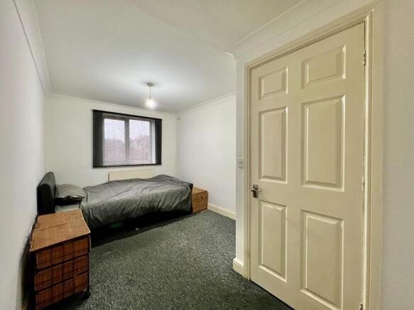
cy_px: 155
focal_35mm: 13
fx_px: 155
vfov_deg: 89.9
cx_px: 207
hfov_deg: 106.2
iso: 250
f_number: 1.8
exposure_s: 1/50
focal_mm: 1.57
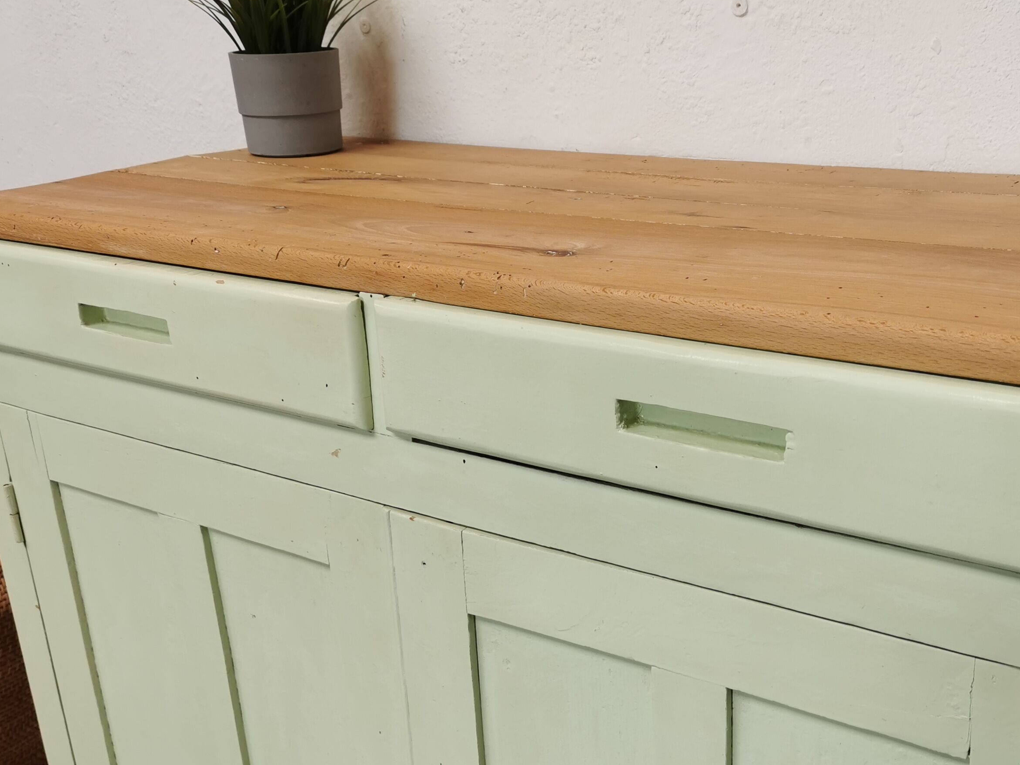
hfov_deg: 44.6
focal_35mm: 42
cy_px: 443
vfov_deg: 34.3
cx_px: 599
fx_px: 1238
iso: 50
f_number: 1.8
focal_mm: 5.58
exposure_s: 1/100
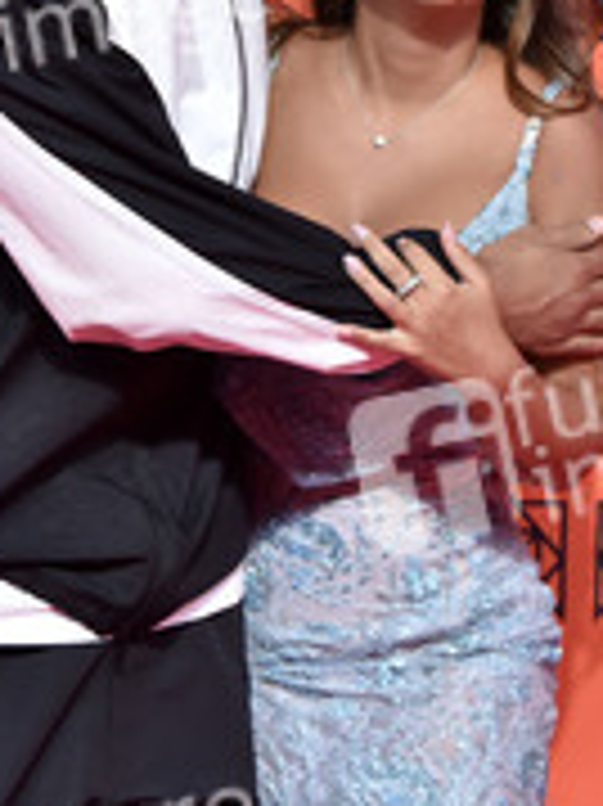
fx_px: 9976
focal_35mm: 429
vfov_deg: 4.6
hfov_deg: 3.5
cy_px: 221
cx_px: 171
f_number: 3.5
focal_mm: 200
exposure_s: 1/250
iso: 2000
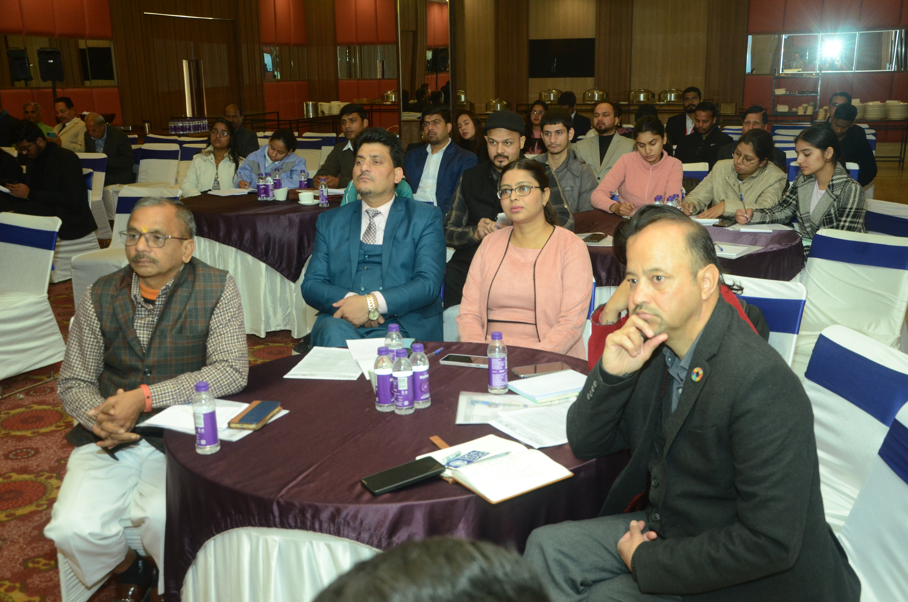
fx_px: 944
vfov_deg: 35.3
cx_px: 454
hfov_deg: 51.4
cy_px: 301
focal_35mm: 38
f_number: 6.3
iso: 1250
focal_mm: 25
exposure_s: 1/125
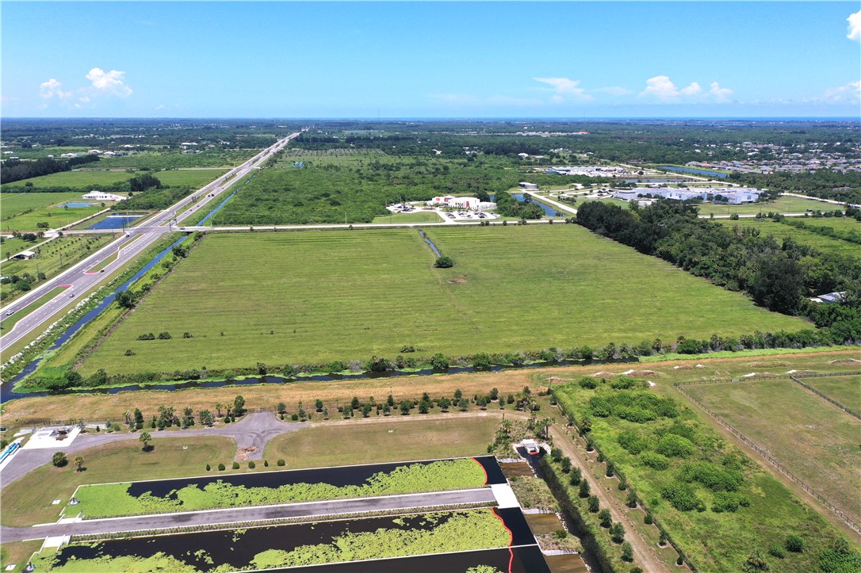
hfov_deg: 65.5
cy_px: 286
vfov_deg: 46.4
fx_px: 669
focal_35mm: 28
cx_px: 430
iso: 100
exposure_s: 1/1250
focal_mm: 10.26
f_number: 4
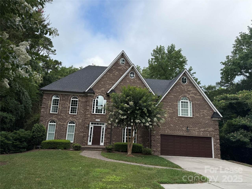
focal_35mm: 24
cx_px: 126
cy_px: 94
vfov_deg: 56.8
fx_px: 175
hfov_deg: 71.6
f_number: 1.78
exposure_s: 1/3279
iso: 80
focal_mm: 6.76
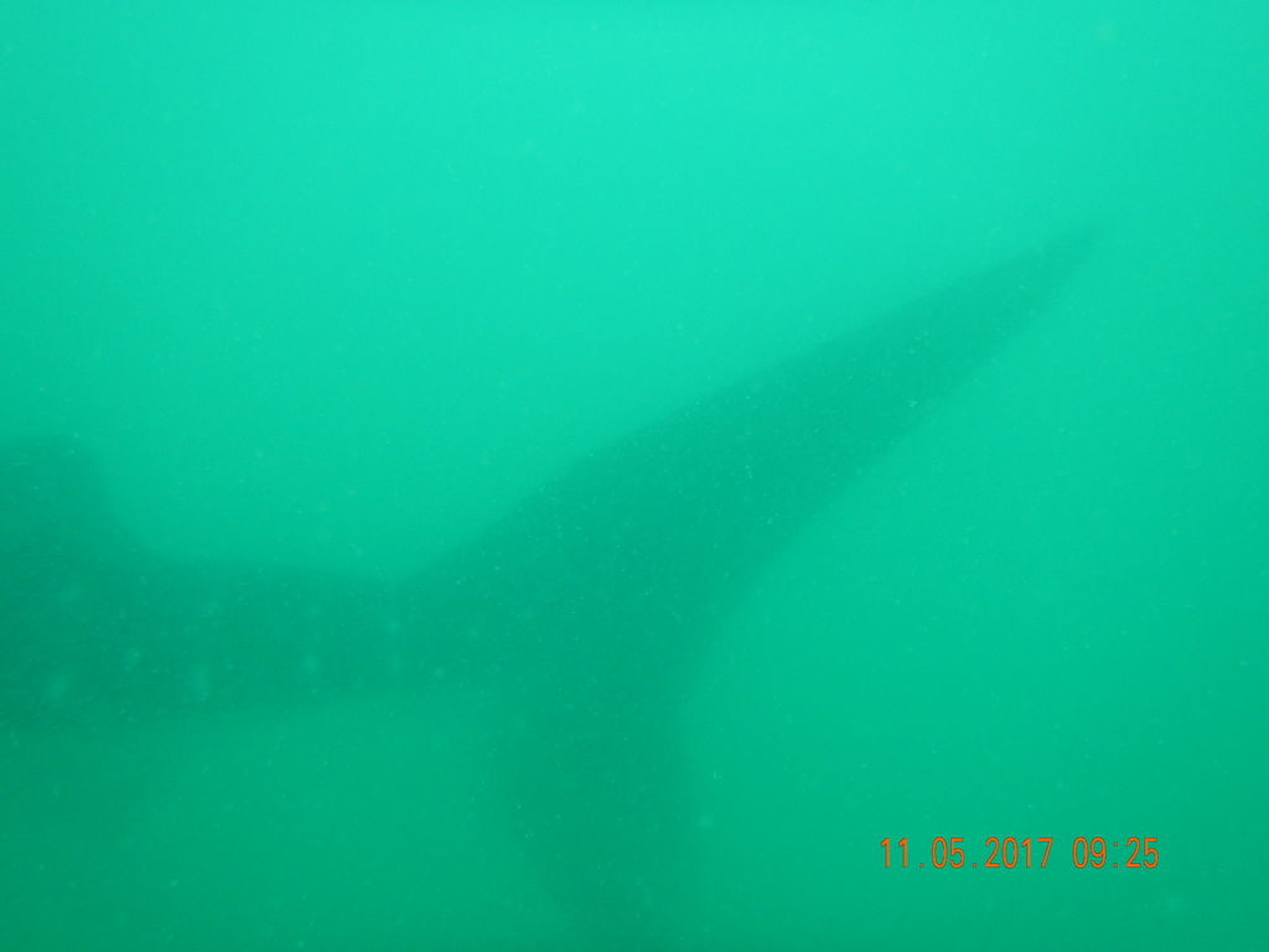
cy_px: 476
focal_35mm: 29
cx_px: 634
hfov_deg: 61.7
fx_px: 1063
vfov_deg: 48.2
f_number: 2.8
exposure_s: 1/250
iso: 220
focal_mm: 5.1
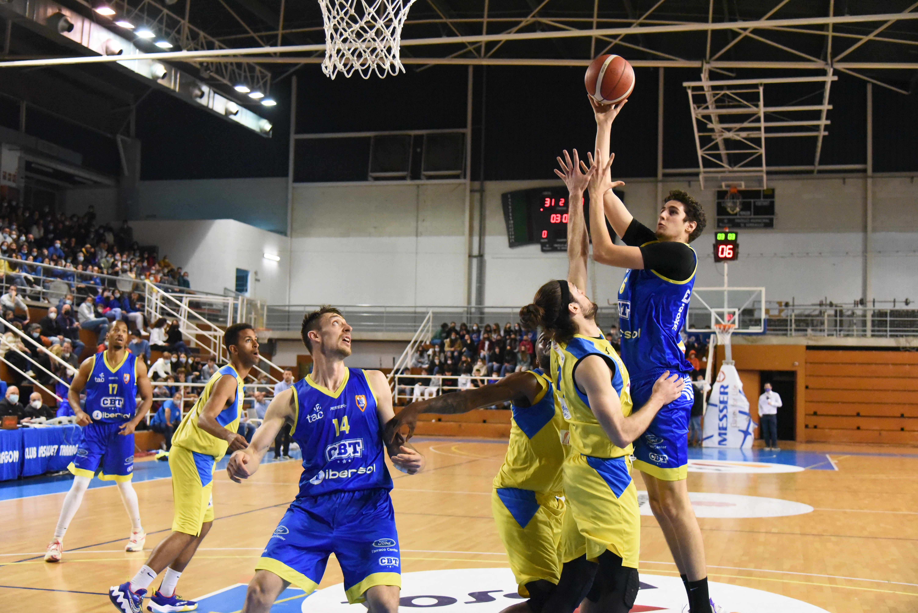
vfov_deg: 29.3
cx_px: 459
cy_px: 306
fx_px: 1173
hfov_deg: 42.7
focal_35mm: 46
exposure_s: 1/1000
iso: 12800
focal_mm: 46
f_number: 4
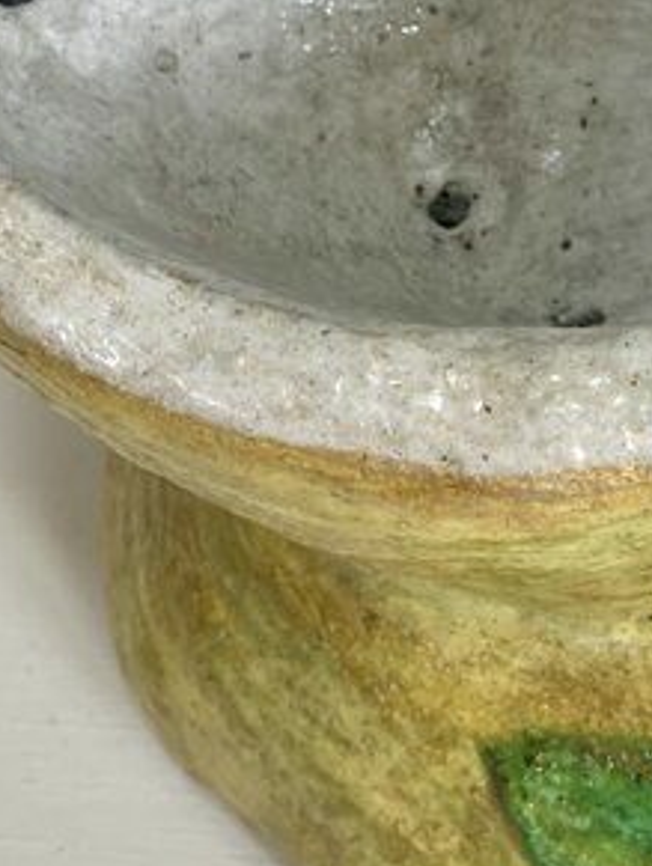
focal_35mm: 82
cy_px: 25
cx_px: 497
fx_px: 2055
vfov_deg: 23.0
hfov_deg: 17.9
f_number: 1.8
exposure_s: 1/100
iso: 25
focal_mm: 3.99
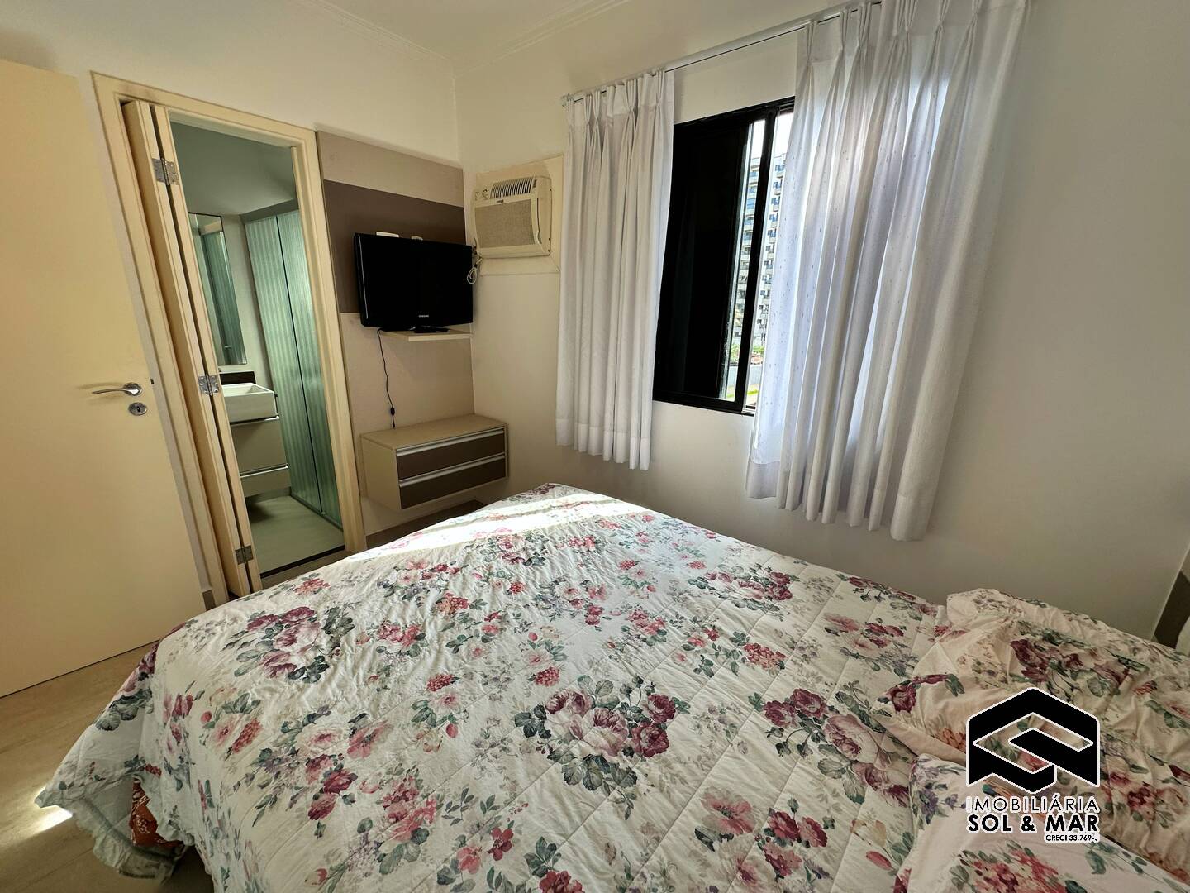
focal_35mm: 14
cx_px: 595
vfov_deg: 85.7
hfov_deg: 102.1
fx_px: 481
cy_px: 446
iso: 50
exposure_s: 1/120
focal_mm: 2.22
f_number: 2.2
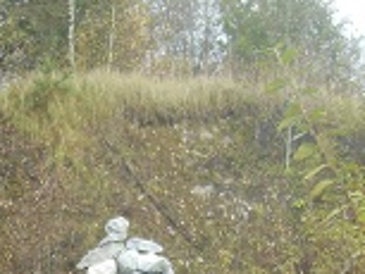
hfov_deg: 9.1
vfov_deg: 6.7
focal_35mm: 217
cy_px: 455
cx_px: 246
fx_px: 2290
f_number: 4.7
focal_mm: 9.3
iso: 125
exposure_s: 1/100
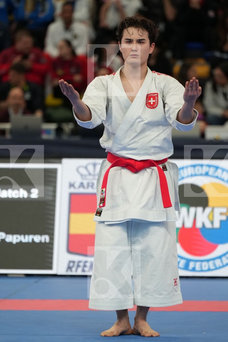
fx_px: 2717
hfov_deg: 4.8
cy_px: 171
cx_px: 114
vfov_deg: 7.2
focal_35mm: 286
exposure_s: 1/500
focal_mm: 191
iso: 1000
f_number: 2.8
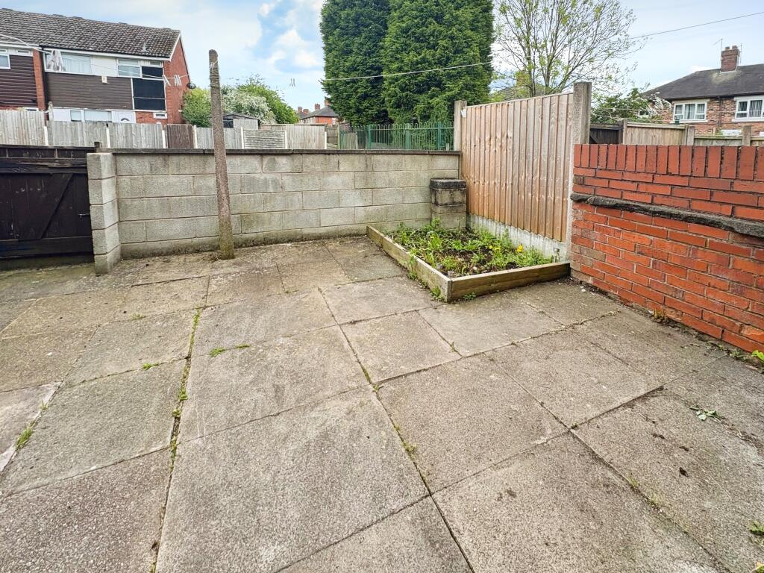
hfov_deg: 102.1
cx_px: 382
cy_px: 286
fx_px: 309
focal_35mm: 14
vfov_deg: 85.7
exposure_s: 1/359
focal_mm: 2.22
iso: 64
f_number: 2.2
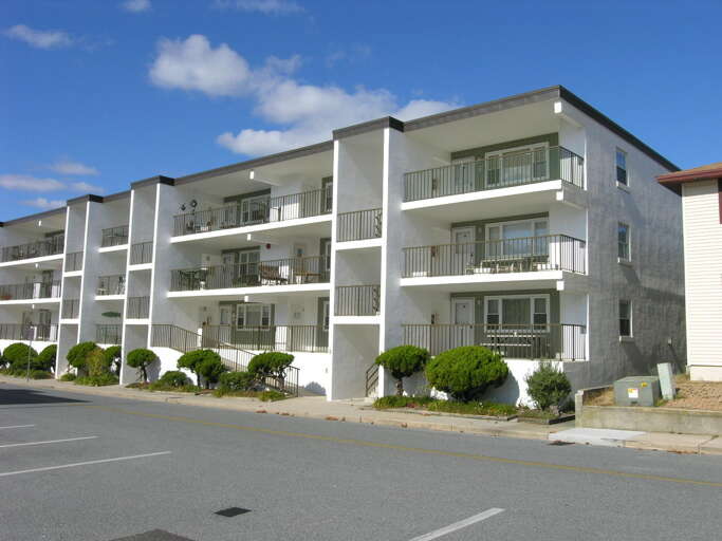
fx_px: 667
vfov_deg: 44.1
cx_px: 361
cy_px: 270
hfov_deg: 56.8
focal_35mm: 32
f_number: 7.2
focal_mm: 8.1
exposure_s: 1/234
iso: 50
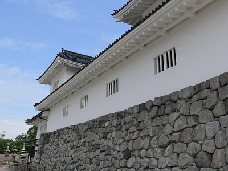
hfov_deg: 52.6
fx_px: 231
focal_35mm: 35
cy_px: 86
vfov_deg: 40.7
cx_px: 114
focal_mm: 7.4
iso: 80
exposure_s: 1/500
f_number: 5.6
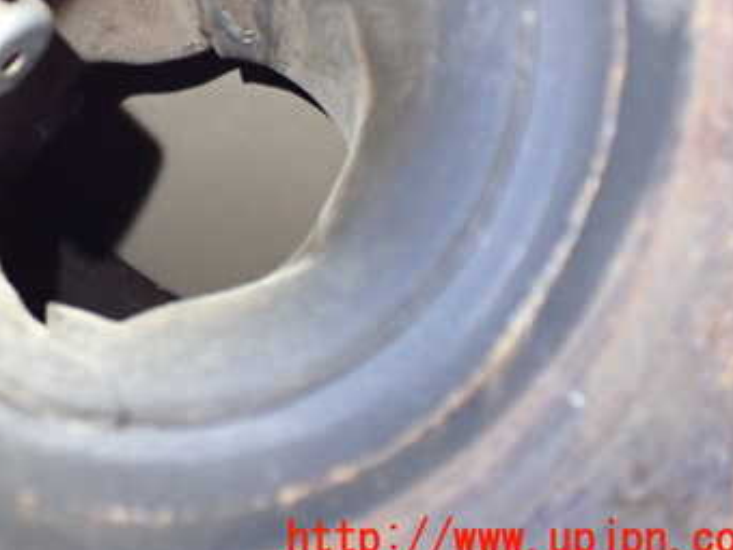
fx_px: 1122
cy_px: 82
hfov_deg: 34.8
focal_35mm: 53
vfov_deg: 26.8
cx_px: 127
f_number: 2.3
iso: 800
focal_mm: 5.4
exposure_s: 1/30
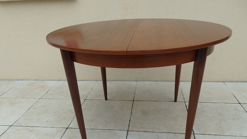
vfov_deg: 38.1
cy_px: 101
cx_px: 124
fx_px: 196
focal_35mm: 30
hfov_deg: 64.3
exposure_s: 1/250
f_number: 3
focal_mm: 4.5
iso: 125
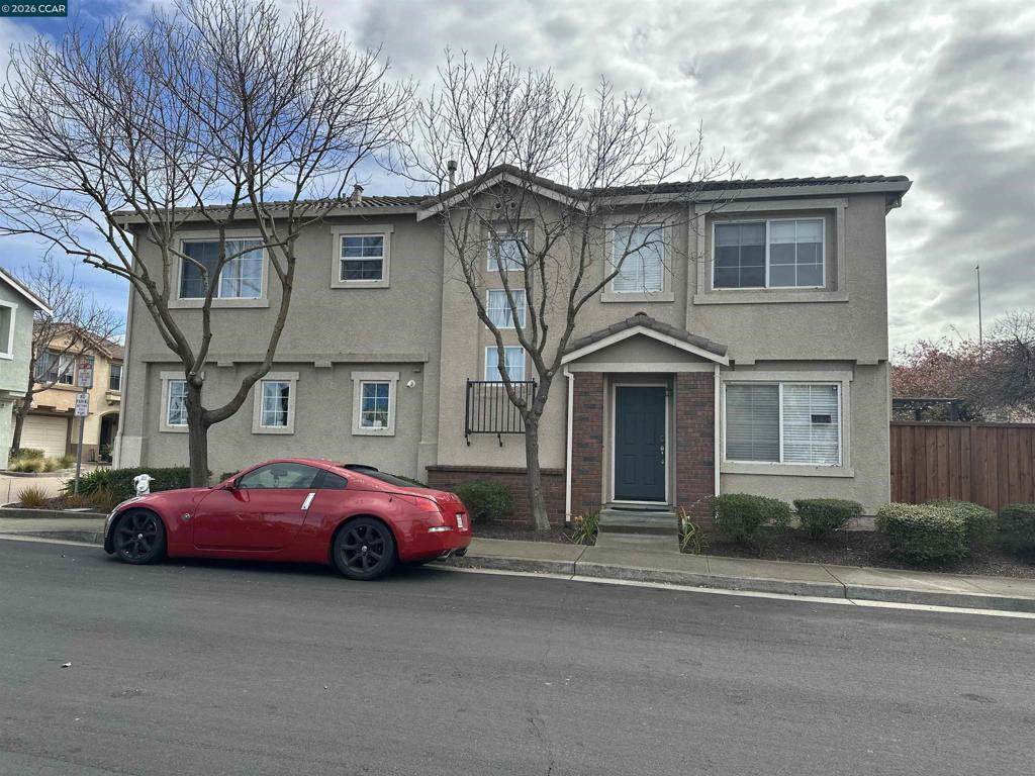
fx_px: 718
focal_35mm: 24
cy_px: 388
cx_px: 518
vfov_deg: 56.8
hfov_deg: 71.6
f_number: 1.78
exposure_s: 1/4545
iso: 80
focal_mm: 6.86
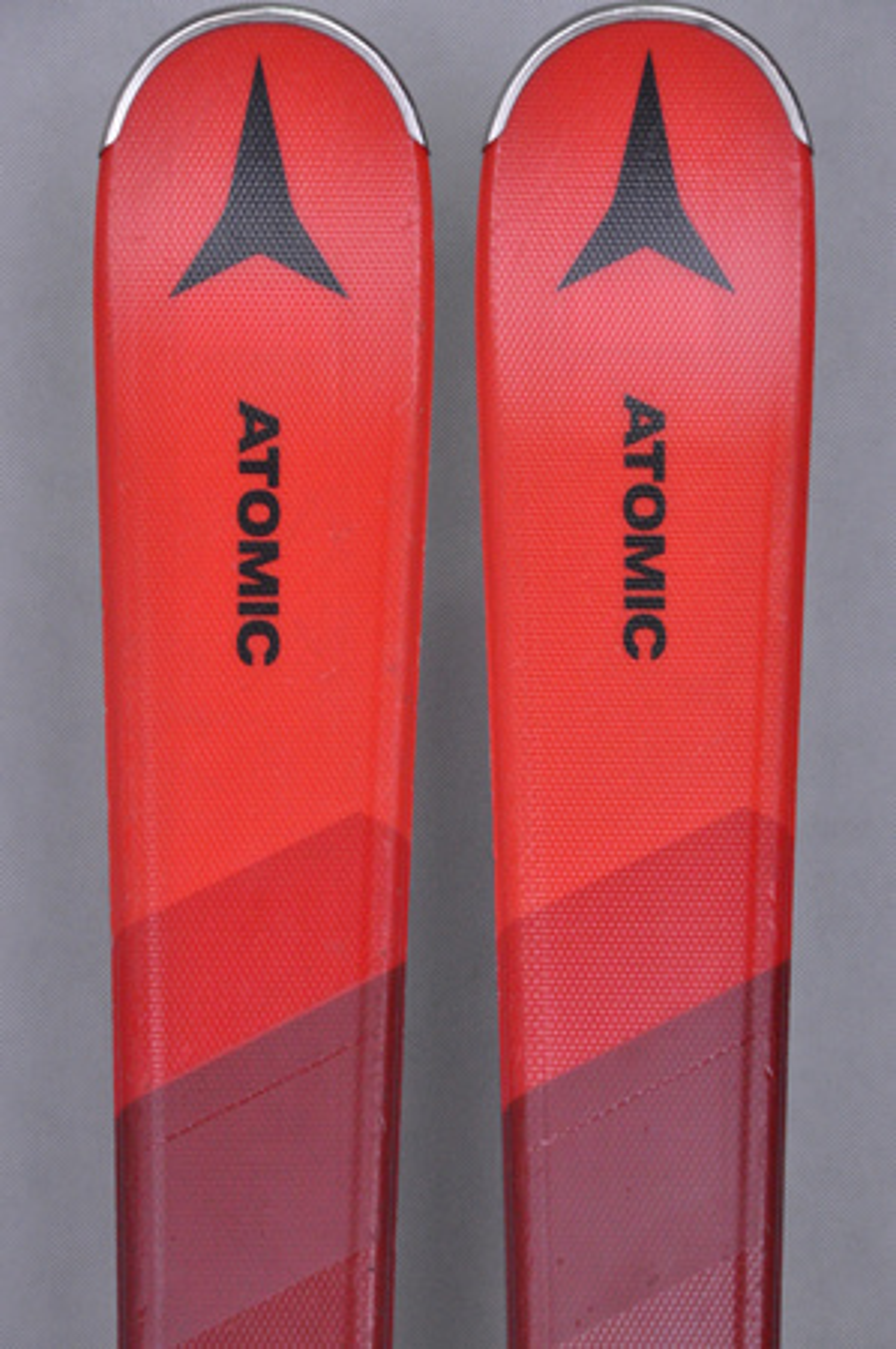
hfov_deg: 8.7
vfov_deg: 13.1
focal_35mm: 158
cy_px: 674
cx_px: 448
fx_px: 5893
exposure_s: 1/125
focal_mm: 105
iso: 3200
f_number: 9.5
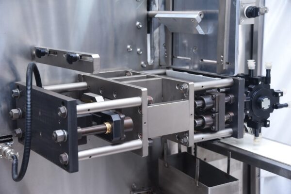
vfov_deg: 21.9
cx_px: 146
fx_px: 501
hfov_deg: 32.4
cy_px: 97
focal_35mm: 62
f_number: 5.6
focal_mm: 62
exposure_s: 1/100
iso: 1250
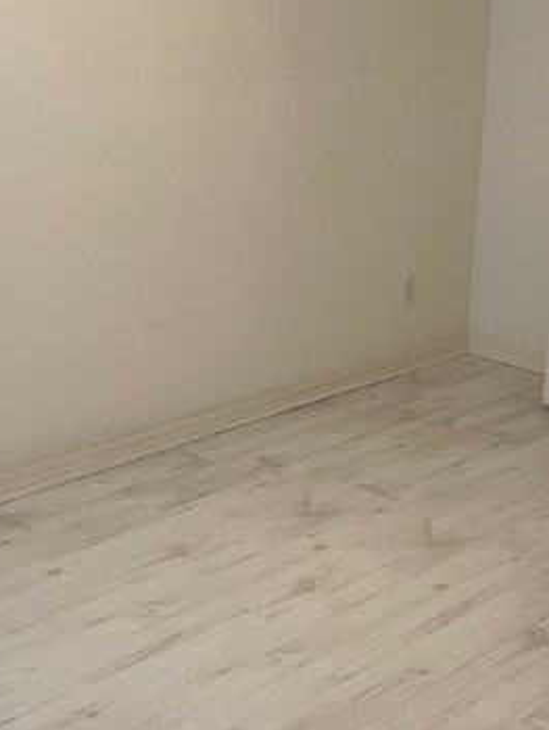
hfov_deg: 25.6
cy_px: 434
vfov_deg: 33.7
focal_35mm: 57
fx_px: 1204
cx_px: 332
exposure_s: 1/60
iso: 100
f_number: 1.6
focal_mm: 4.2
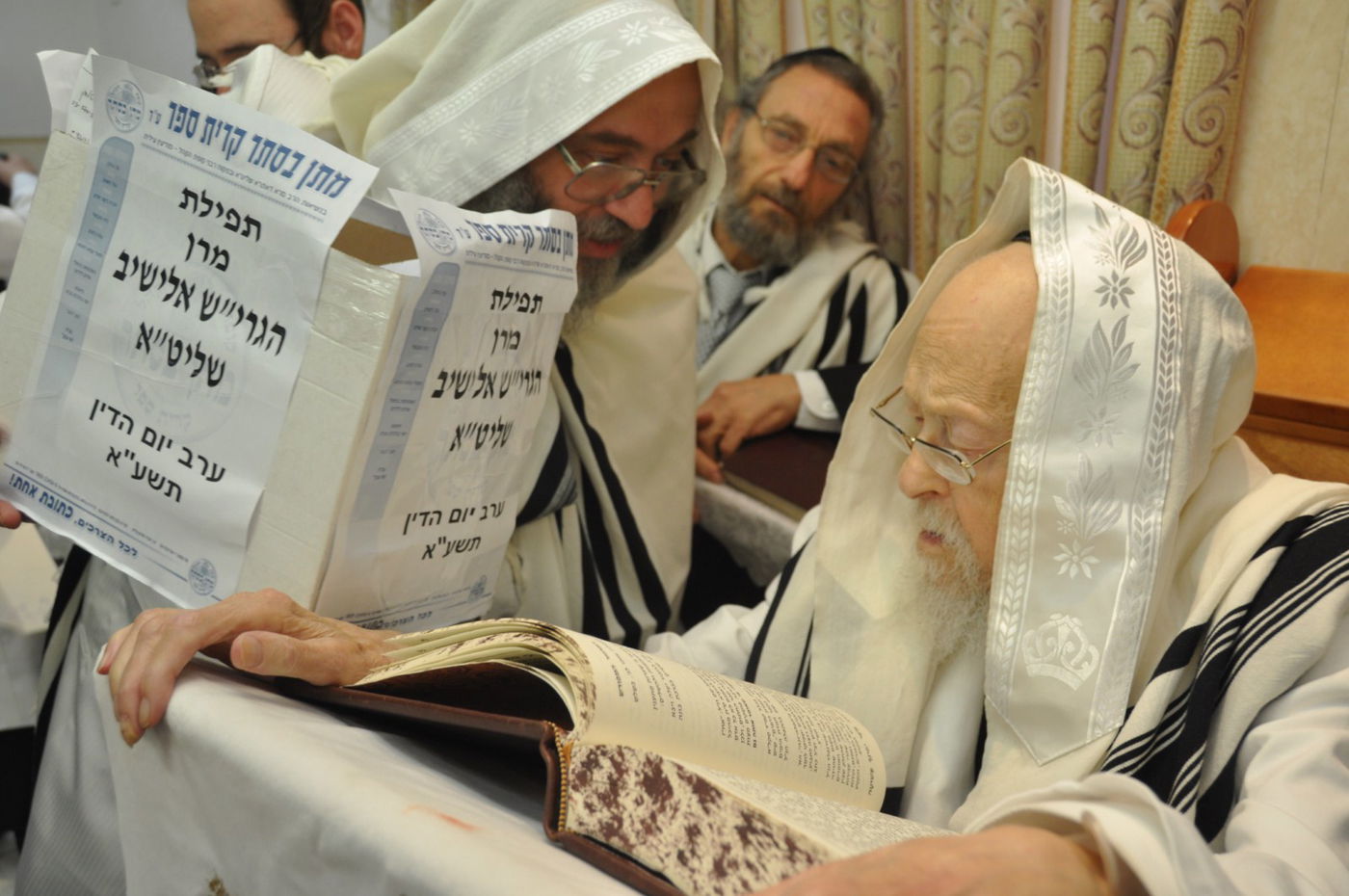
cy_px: 448
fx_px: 1235
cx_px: 674
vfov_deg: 39.9
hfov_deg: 57.3
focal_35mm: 33
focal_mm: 22
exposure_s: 1/60
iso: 400
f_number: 4
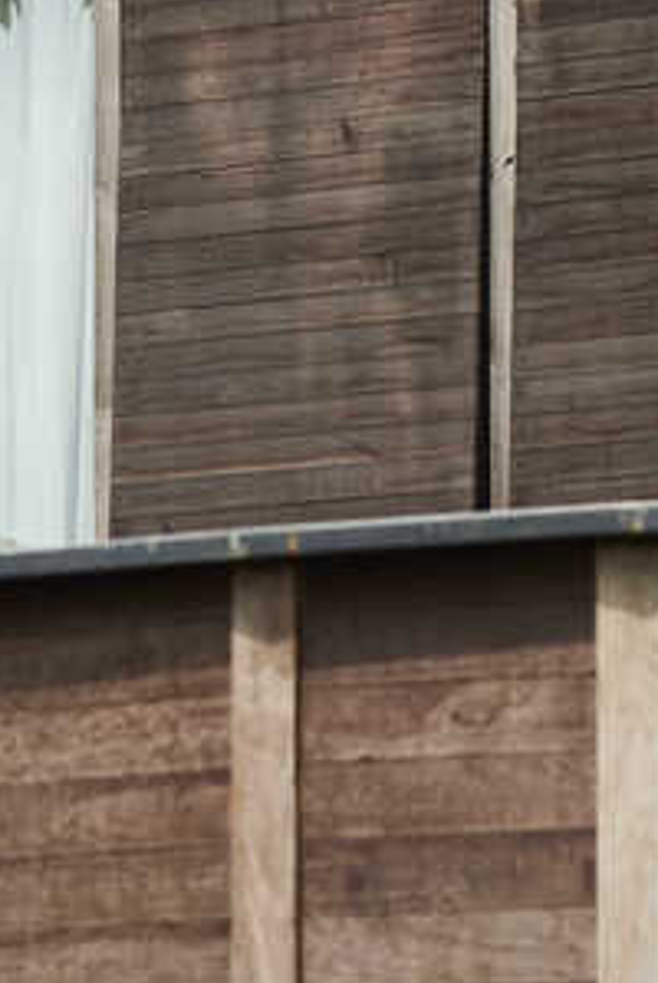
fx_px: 10968
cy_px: 273
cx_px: 87
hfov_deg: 3.4
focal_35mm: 401
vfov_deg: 5.1
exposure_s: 1/60
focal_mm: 120
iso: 100
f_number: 8
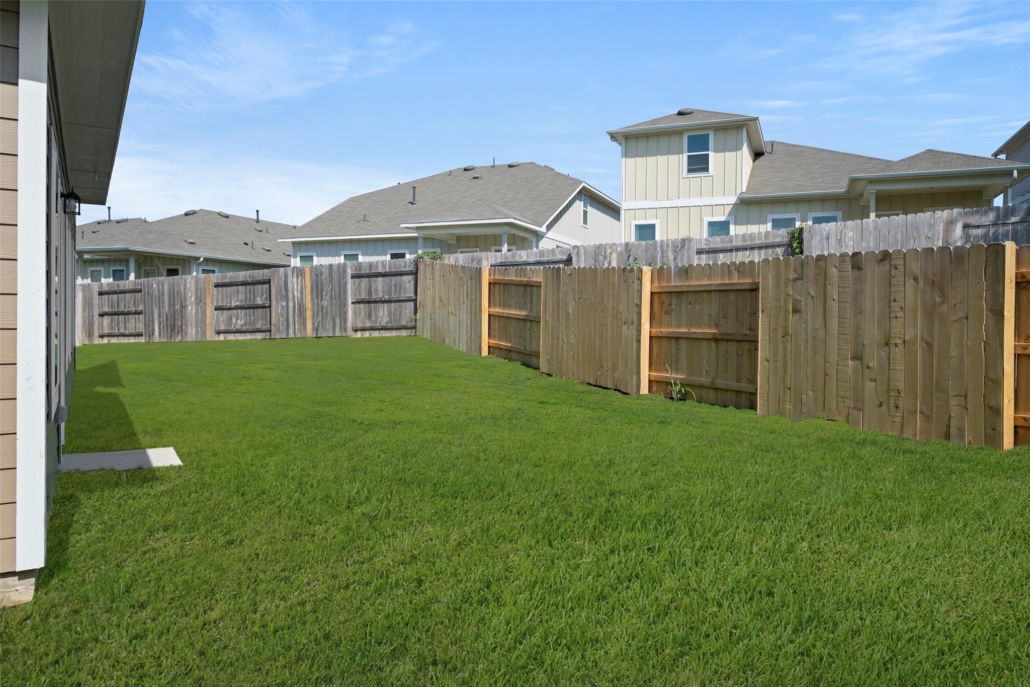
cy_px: 344
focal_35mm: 24
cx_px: 515
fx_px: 687
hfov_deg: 73.7
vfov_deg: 53.1
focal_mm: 24
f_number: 8
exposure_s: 1/2500
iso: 400
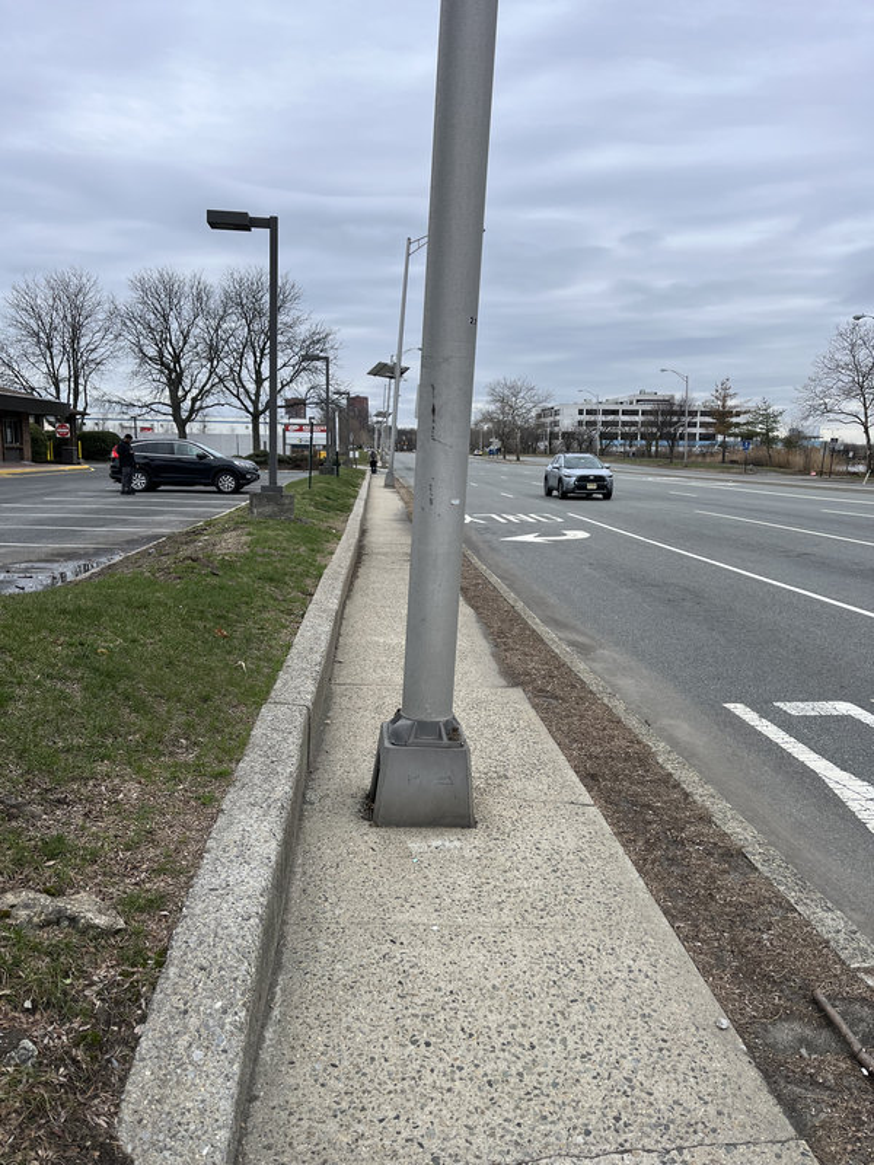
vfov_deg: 67.3
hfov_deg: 53.1
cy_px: 582
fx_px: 875
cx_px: 437
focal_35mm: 26
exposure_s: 1/906
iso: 50
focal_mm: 5.1
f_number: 1.6
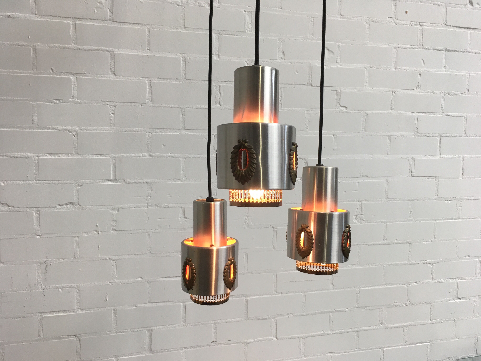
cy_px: 180
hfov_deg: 61.7
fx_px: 403
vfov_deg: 48.2
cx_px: 240
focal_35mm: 29
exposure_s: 1/33
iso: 32
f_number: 2.2
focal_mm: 4.15
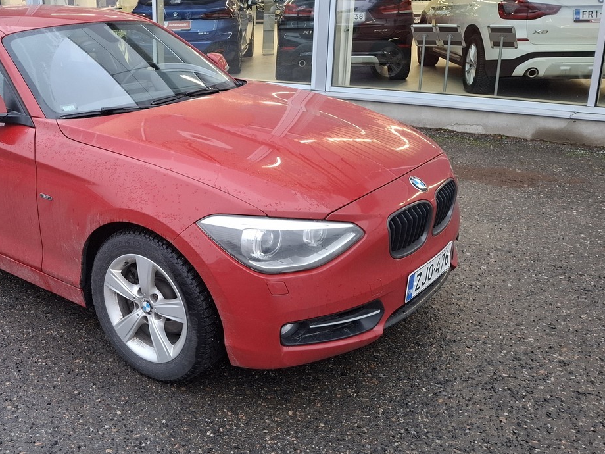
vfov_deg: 39.5
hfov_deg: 49.6
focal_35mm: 36
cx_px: 161
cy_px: 184
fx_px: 629
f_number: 1.8
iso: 250
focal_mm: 5.54
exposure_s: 1/100
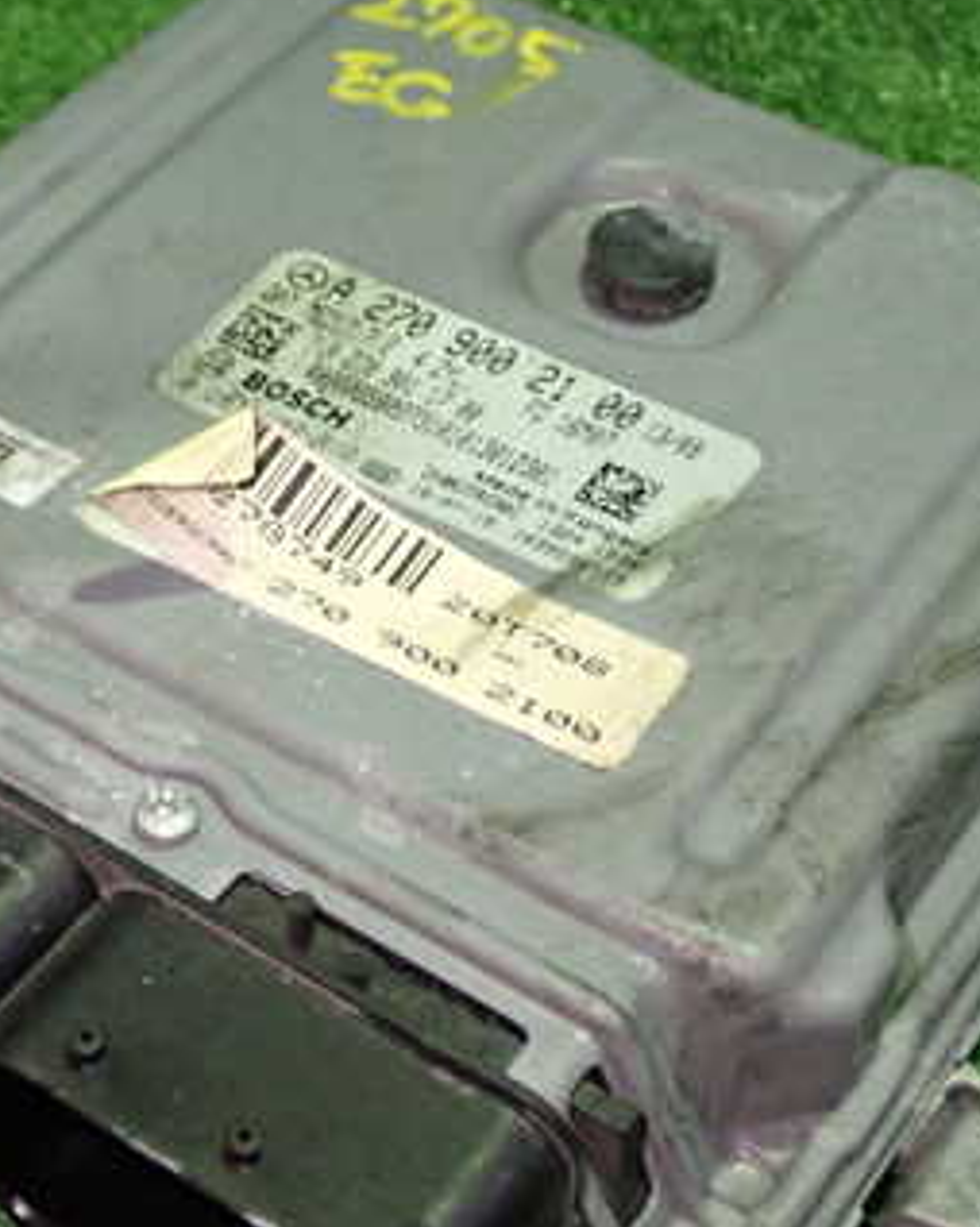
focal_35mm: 70
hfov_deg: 21.7
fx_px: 2540
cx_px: 313
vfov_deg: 27.1
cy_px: 683
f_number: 2.7
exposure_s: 1/40
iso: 640
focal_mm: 6.83
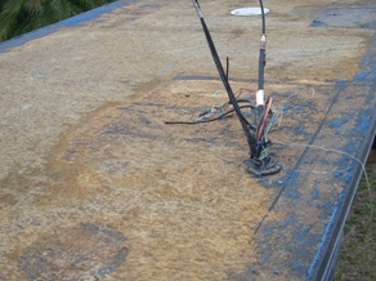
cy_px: 115
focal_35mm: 52
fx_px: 564
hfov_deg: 36.9
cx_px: 197
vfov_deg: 27.9
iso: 64
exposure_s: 1/201
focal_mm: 6.2
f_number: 2.8
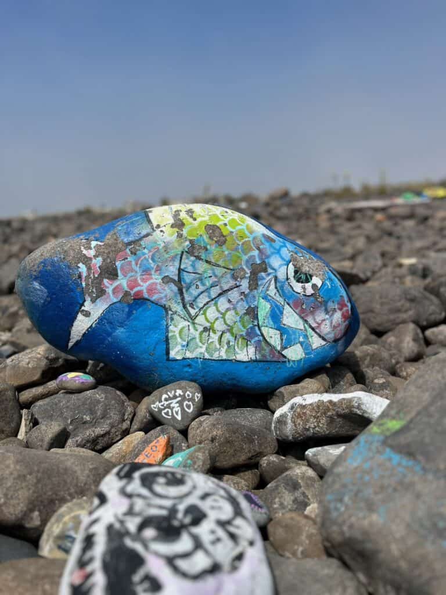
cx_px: 223
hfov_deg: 53.1
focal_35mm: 26
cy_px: 298
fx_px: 447
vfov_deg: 67.3
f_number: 1.6
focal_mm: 5.1
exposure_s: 1/5848
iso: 50
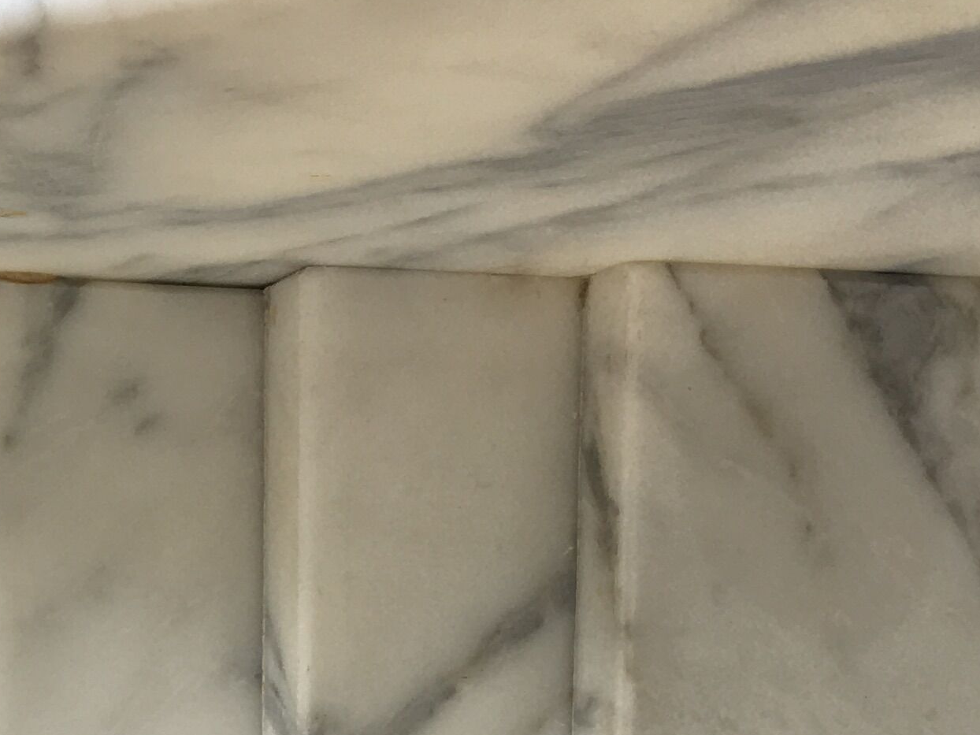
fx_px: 2661
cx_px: 76
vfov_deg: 14.5
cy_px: 1169
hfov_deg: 20.4
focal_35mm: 94
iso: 25
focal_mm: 4.15
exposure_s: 1/129
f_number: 2.2
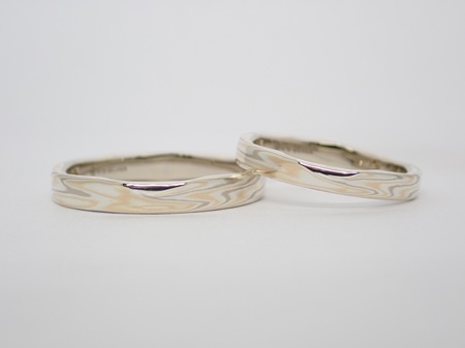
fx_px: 1101
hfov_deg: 23.8
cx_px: 232
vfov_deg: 18.0
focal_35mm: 82
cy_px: 174
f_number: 4.3
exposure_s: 1/125
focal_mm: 14.62
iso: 200
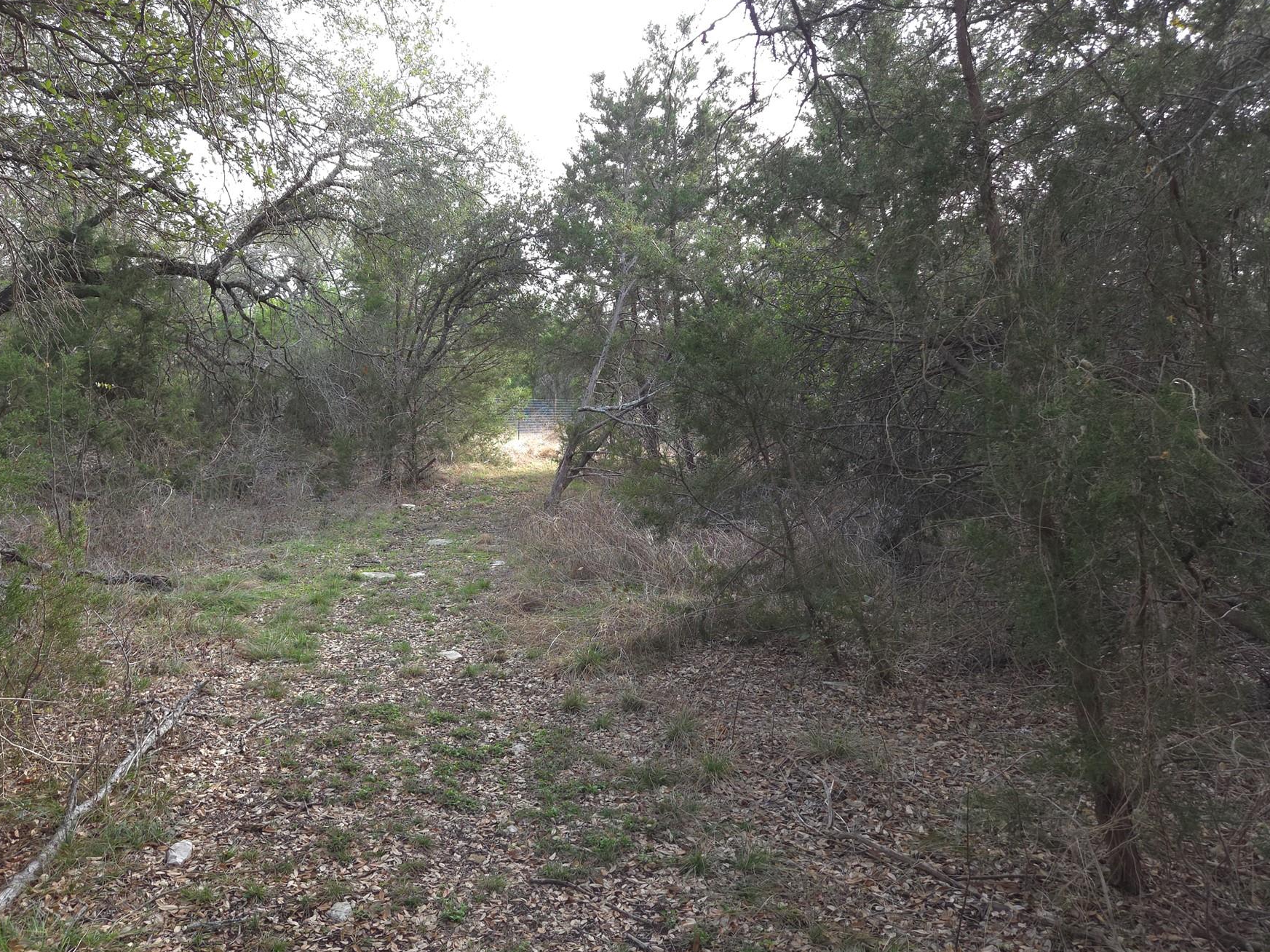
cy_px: 525
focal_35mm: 27
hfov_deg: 65.0
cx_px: 542
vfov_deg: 51.2
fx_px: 990
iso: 50
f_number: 1.8
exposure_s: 1/142
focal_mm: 5.4
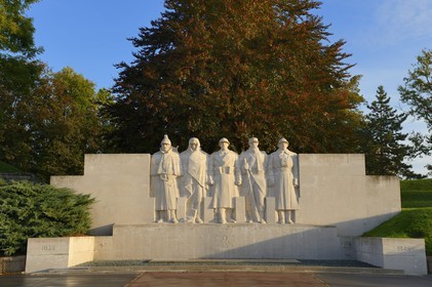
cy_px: 144
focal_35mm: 50
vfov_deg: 27.0
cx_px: 216
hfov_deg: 39.6
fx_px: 600
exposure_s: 1/250
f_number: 7.1
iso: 200
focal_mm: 50
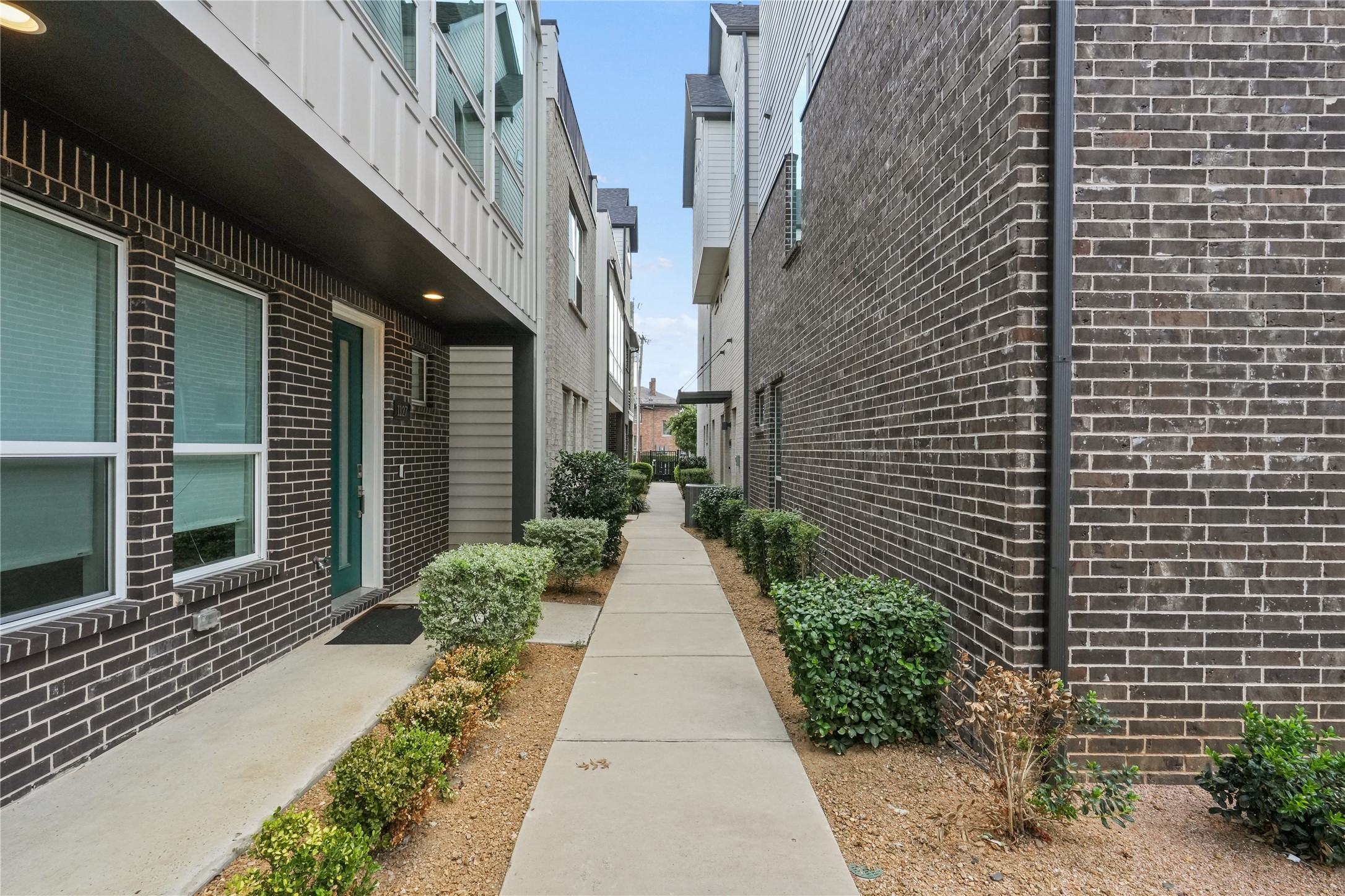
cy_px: 448
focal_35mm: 16
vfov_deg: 72.1
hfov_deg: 95.0
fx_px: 616
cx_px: 672
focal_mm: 11
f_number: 10
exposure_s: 1/160
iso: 800
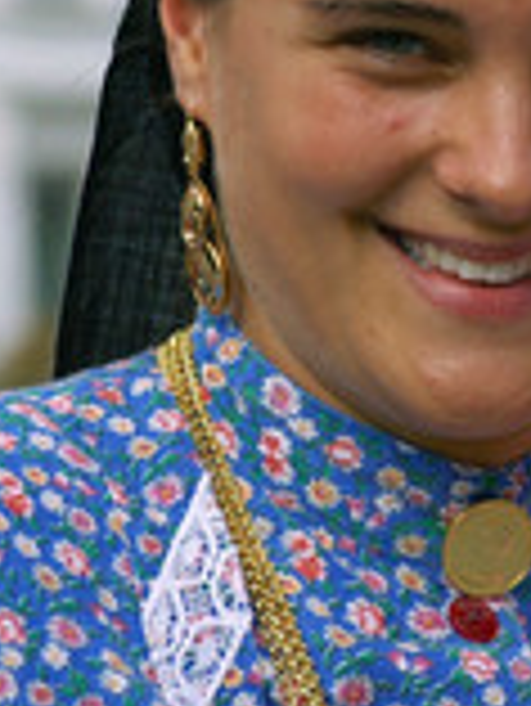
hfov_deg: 5.4
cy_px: 153
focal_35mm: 271
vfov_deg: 7.3
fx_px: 5535
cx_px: 767
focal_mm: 70
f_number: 4.5
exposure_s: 1/80
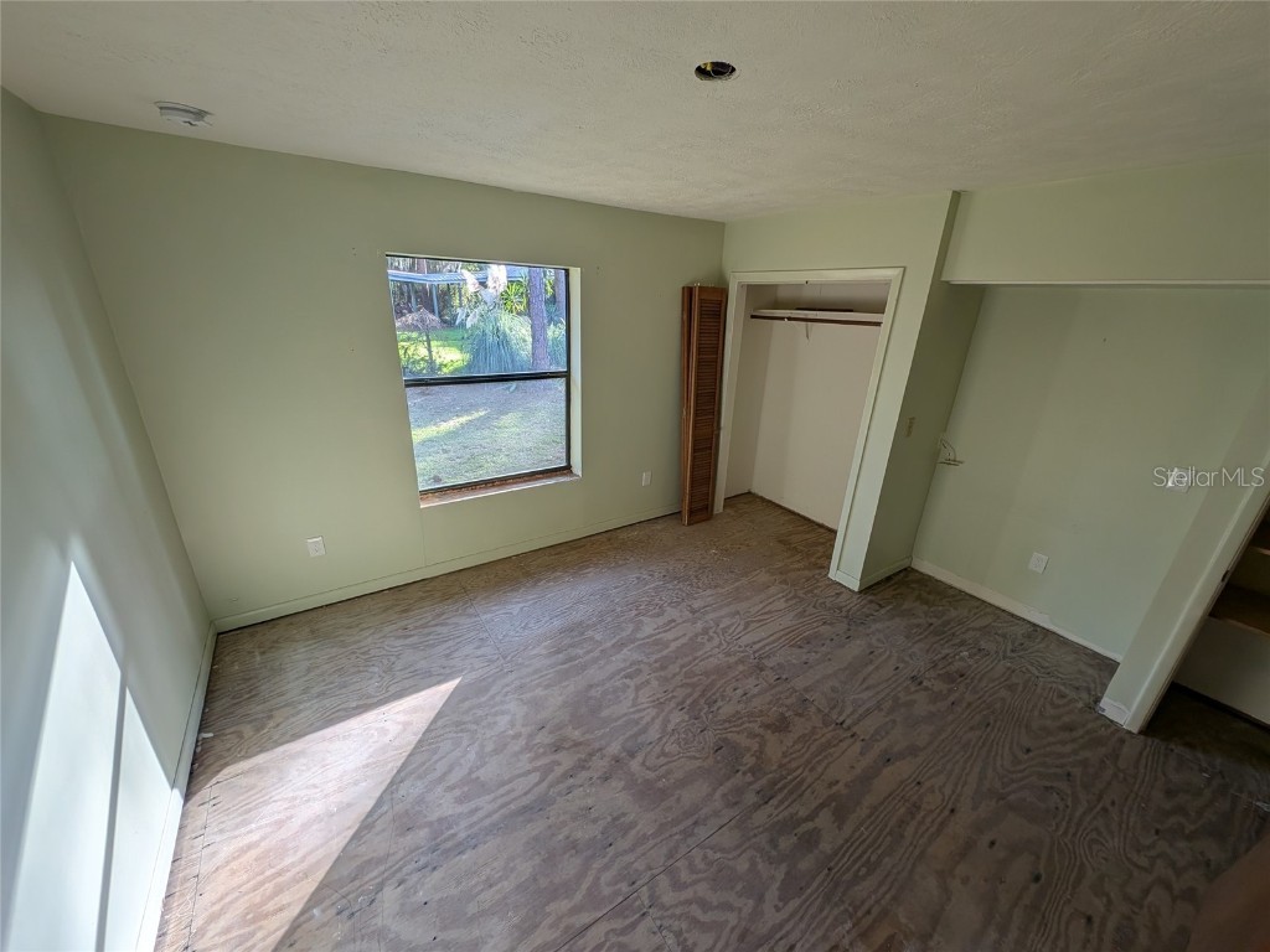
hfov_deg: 110.5
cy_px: 476
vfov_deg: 94.5
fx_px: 440
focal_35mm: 12
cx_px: 635
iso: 44
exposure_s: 1/77.4
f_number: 1.95
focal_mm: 2.23
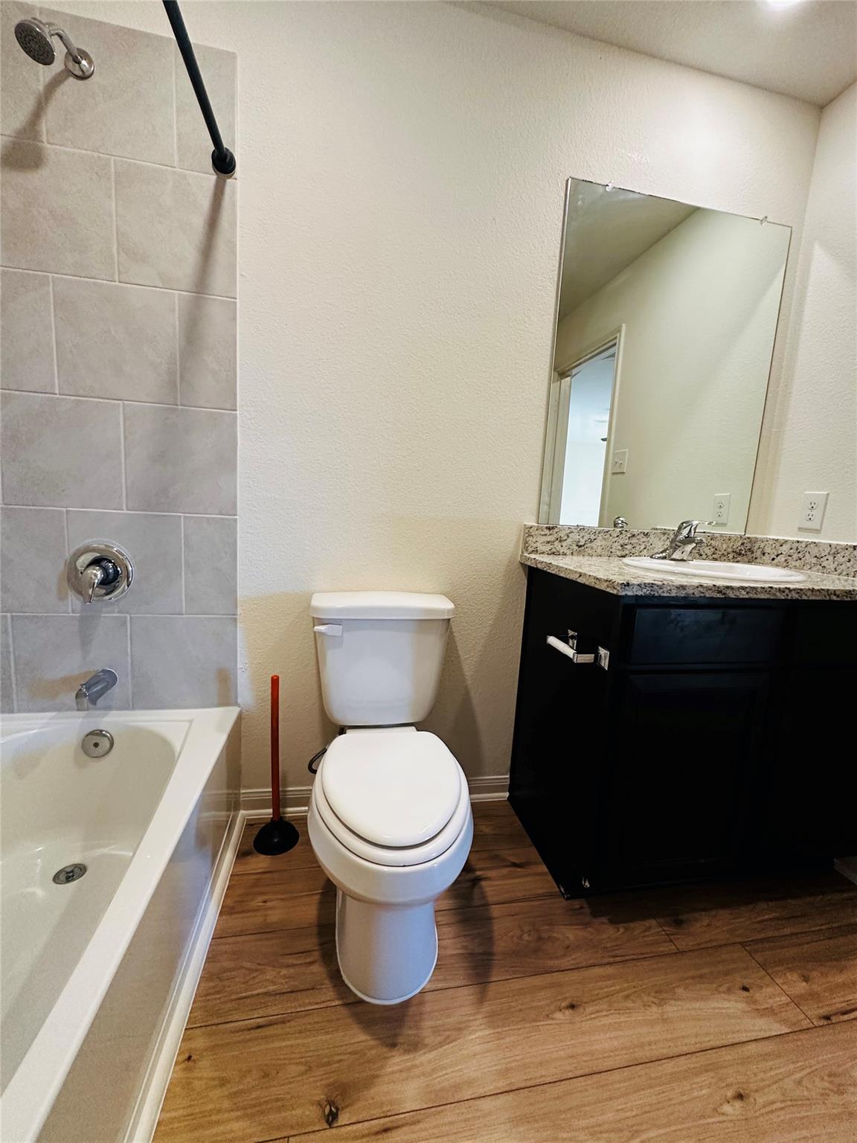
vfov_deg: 102.1
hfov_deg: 85.7
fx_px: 462
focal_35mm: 14
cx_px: 428
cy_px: 572
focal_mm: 2.22
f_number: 2.2
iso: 250
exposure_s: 1/120
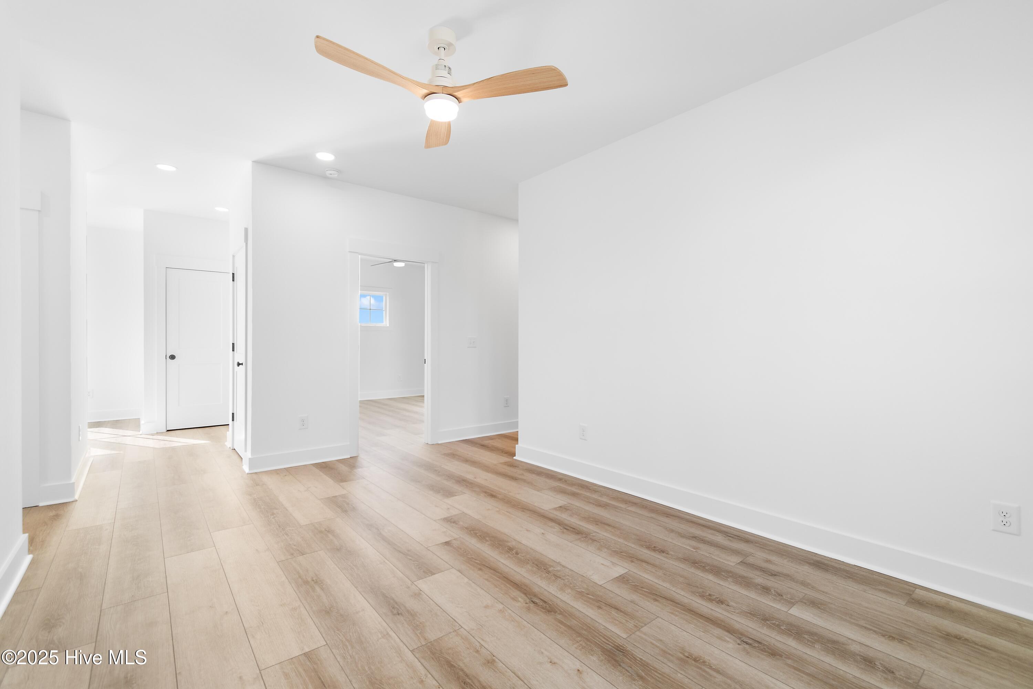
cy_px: 344
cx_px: 516
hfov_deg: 100.4
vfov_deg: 77.3
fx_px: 430
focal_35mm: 15
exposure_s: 1/30
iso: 100
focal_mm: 10
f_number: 4.5
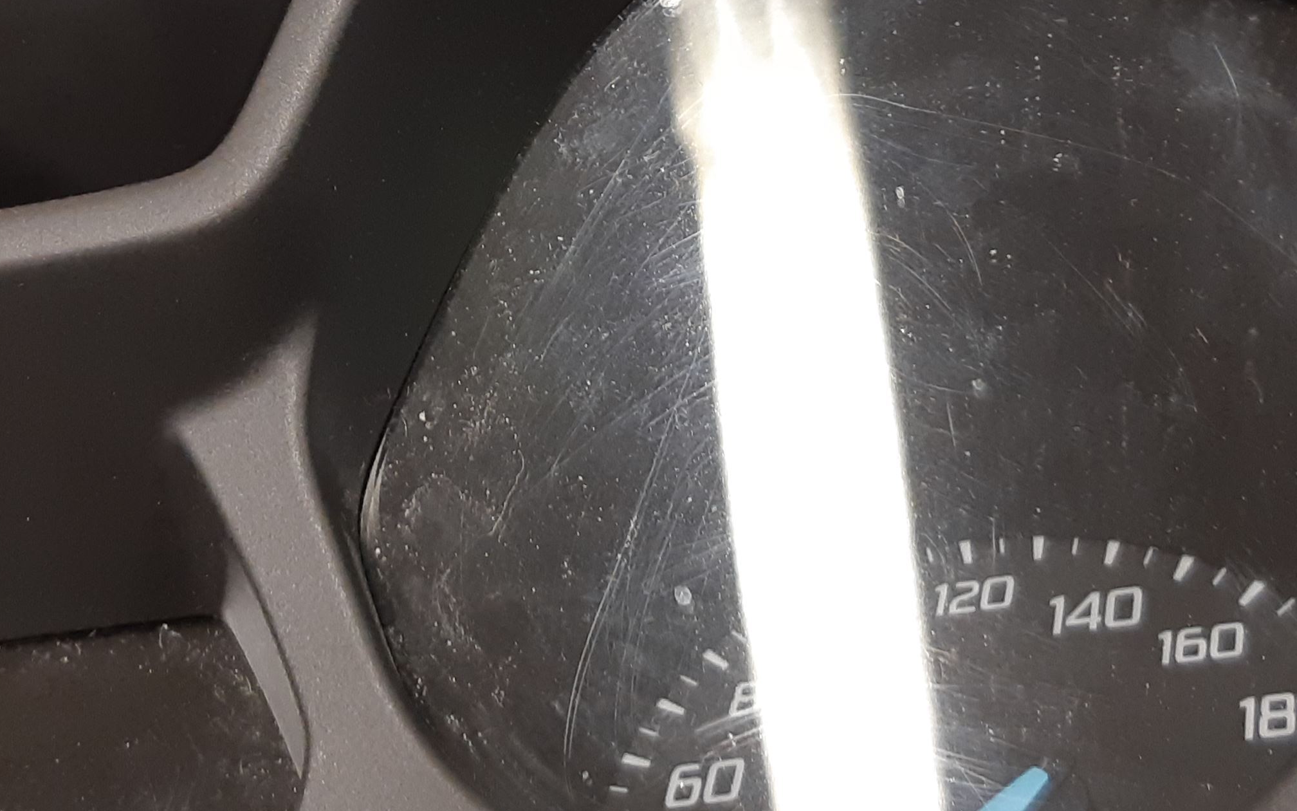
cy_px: 355
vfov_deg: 44.4
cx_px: 649
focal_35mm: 28
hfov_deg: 66.5
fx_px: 990
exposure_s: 1/25
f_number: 1.7
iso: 125
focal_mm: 3.93
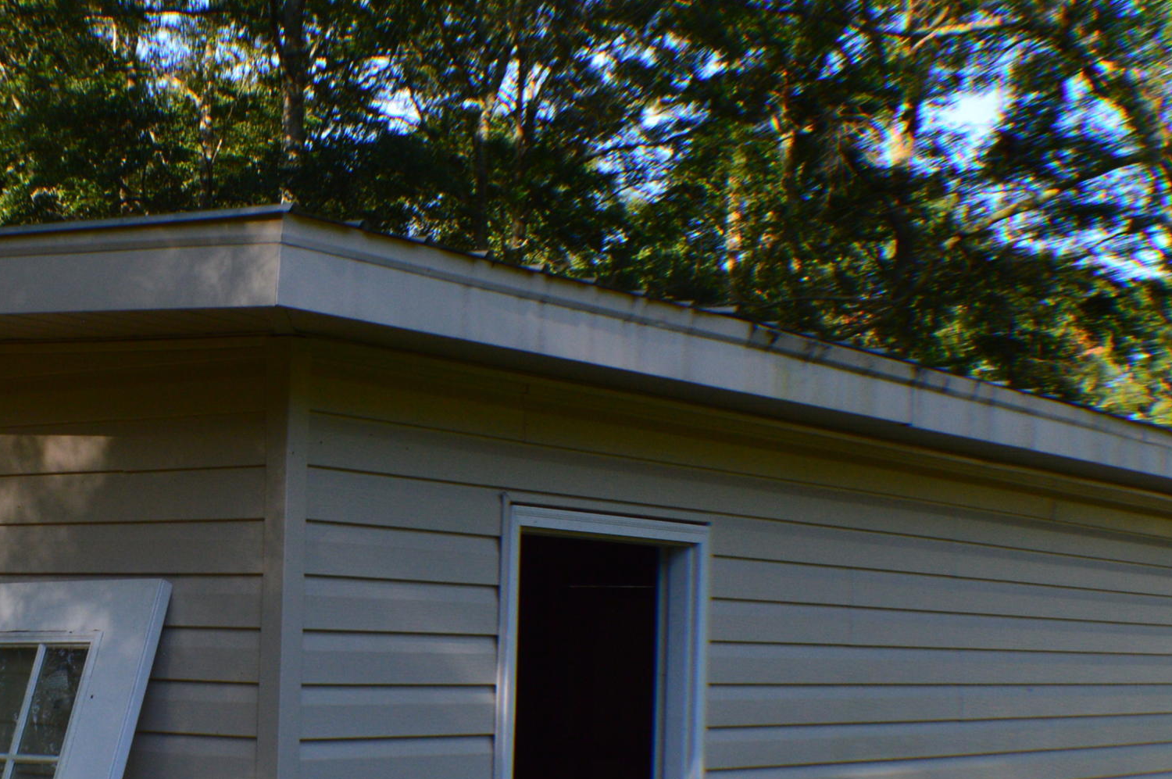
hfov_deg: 23.9
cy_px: 499
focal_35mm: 84
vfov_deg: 16.2
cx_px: 252
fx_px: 2732
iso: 400
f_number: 10
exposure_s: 1/160
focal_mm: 28
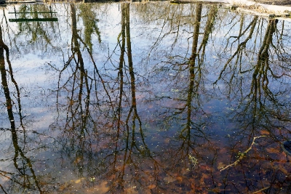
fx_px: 315
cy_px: 97
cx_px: 146
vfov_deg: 34.2
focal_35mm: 39
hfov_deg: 49.5
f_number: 5.6
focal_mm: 26
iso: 100
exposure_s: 1/80
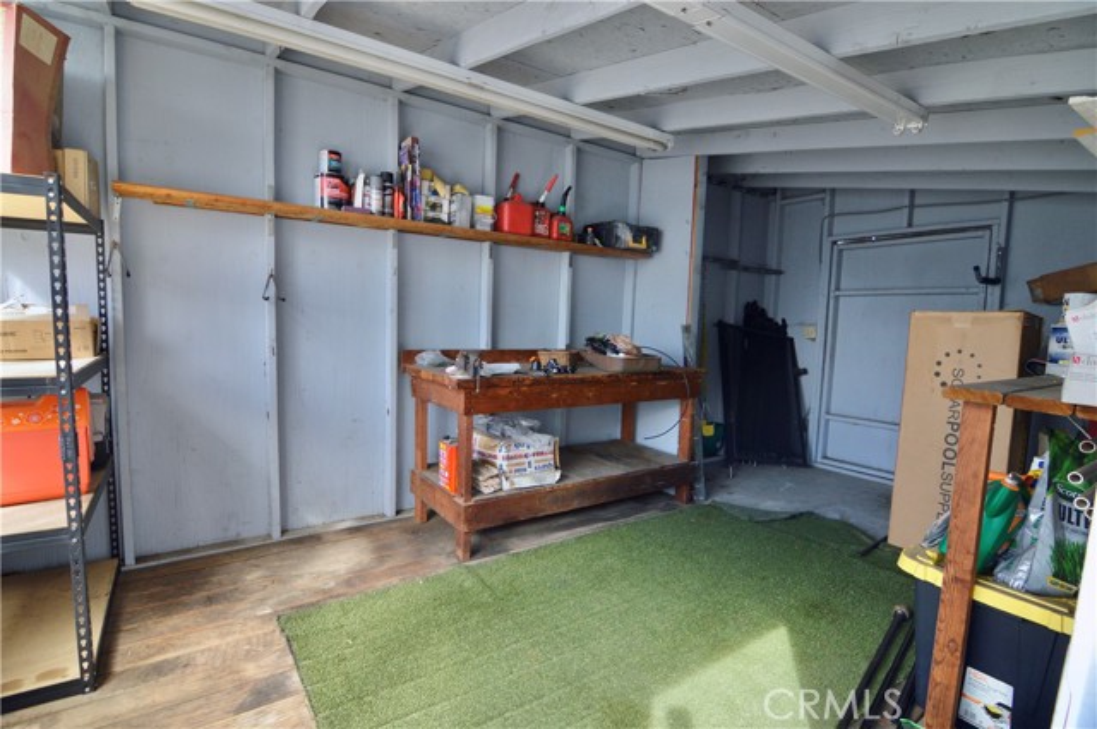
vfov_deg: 71.9
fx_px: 502
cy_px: 364
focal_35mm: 16
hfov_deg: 95.1
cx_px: 548
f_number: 5
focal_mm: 11
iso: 400
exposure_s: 1/100
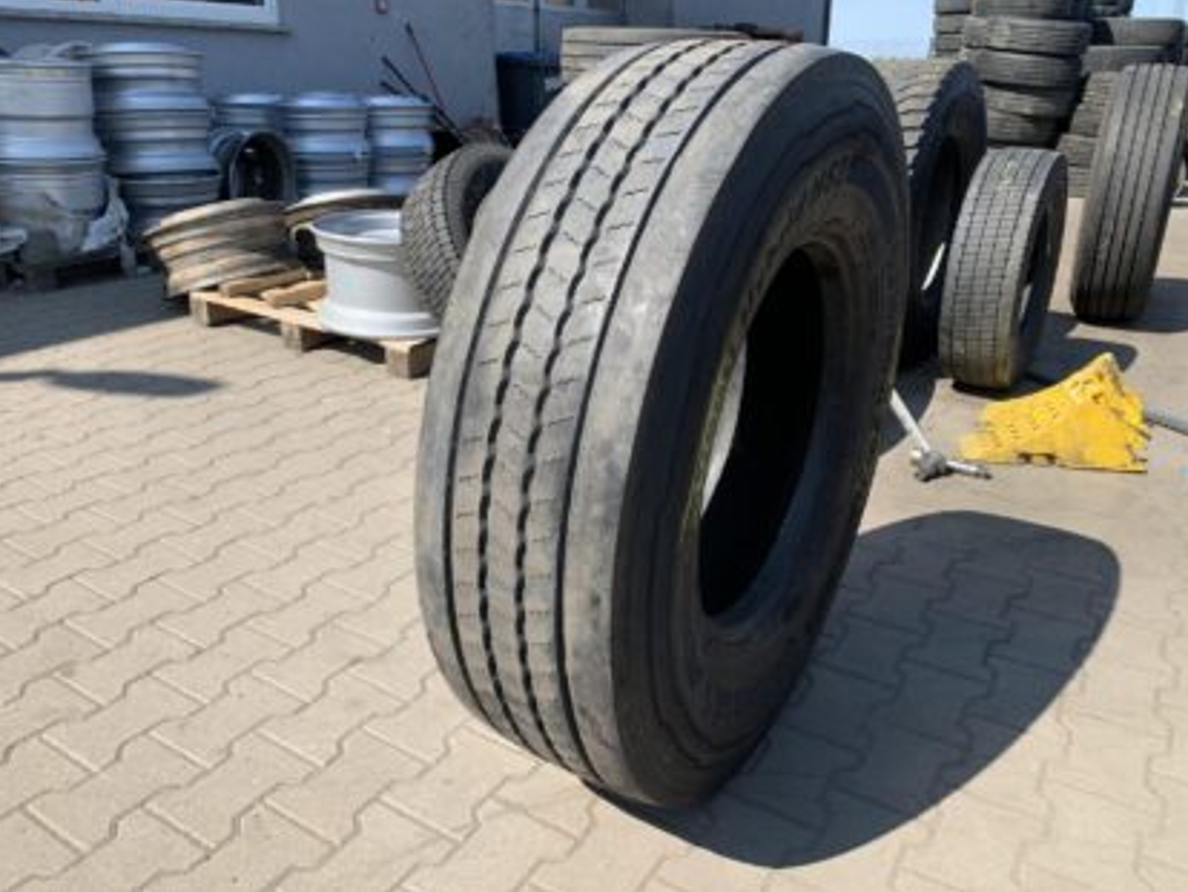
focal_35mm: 27
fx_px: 927
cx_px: 594
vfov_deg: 51.4
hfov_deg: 65.3
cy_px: 432
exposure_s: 1/1190
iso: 25
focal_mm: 4.25
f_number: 1.8
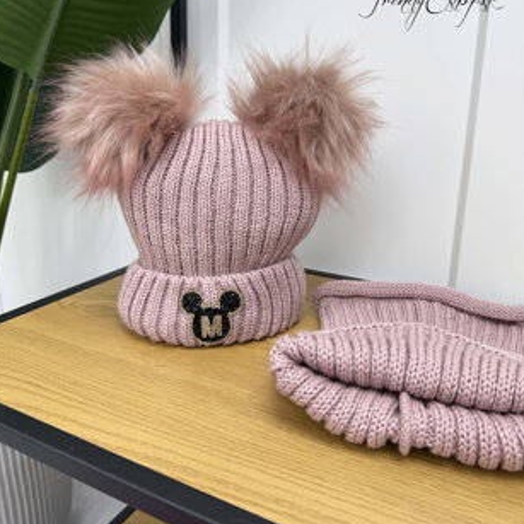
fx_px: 497
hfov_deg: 55.6
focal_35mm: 29
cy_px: 229
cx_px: 259
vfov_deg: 55.5
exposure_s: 1/100
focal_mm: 6.76
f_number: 1.78
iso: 80
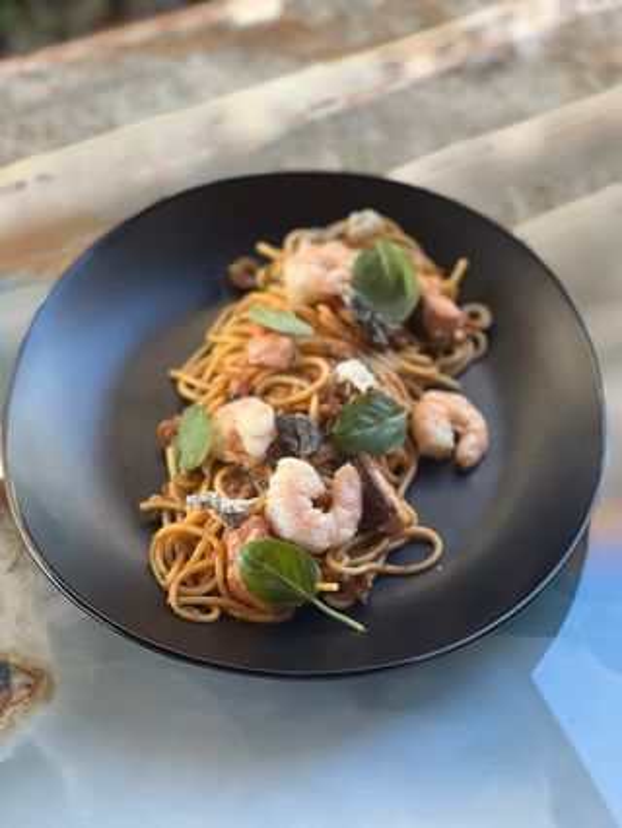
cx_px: 311
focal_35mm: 77
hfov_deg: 19.2
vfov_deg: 25.3
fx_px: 1843
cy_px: 414
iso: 125
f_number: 2.8
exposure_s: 1/121
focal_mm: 9
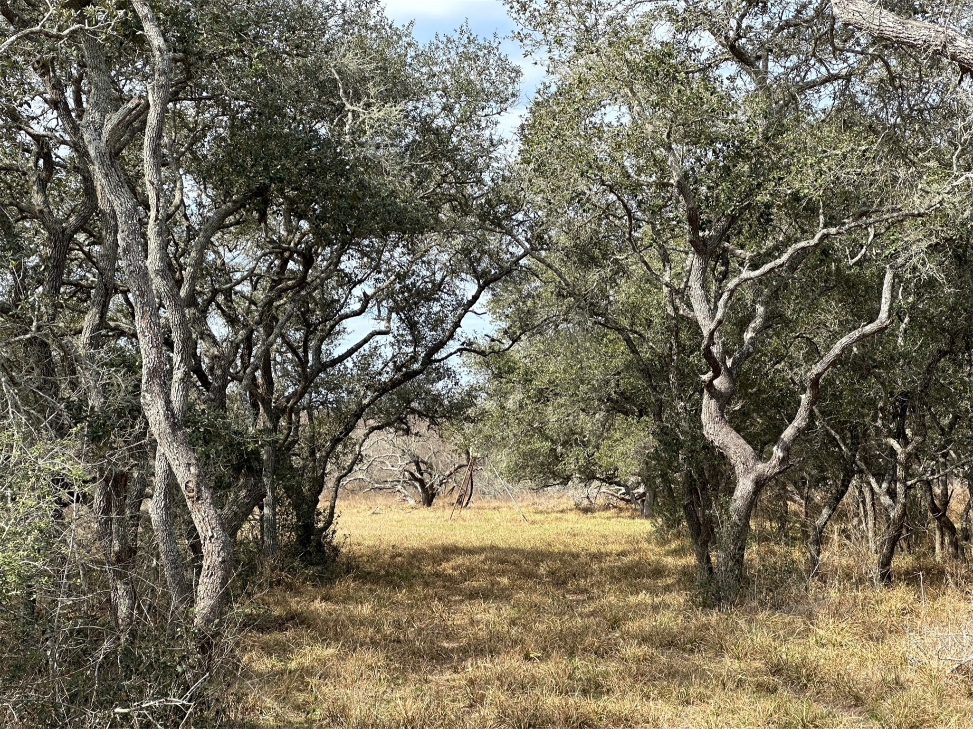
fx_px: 2164
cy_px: 364
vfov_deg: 19.1
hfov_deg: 25.3
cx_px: 486
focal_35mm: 77
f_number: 2.8
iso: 32
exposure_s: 1/364
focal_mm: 9
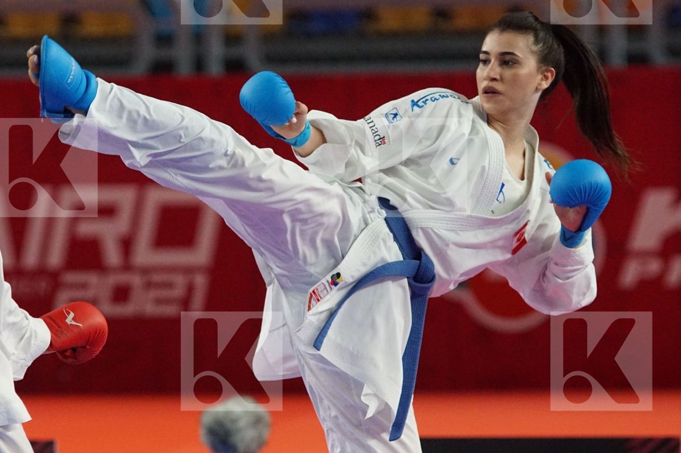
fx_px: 6543
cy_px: 168
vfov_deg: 4.0
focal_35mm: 346
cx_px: 232
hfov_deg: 6.0
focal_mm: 160
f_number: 2.8
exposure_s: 1/2000
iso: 3200
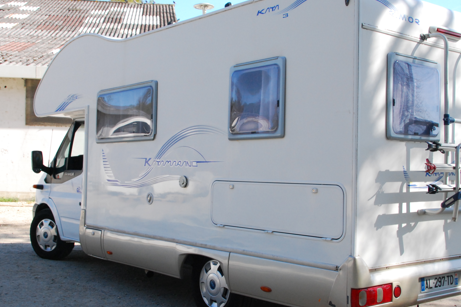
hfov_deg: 42.7
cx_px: 232
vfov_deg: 29.2
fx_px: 589
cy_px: 161
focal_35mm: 46
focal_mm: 22
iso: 800
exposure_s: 1/400
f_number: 10
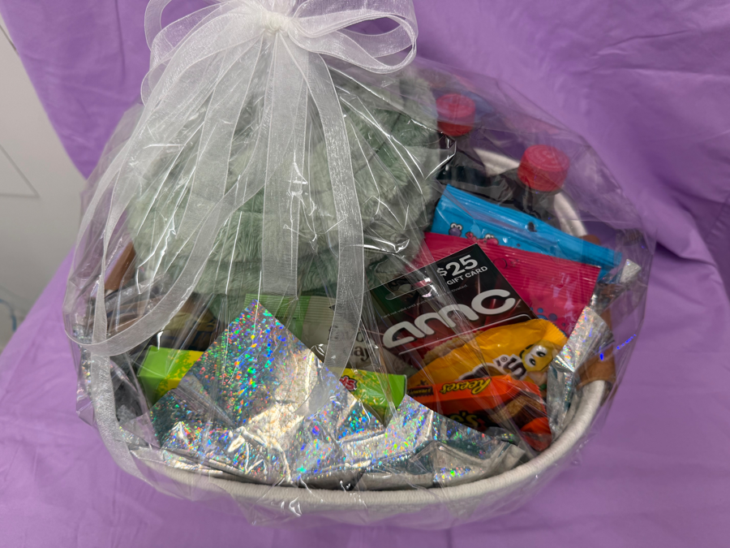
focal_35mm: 24
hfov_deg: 71.6
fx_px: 506
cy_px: 274
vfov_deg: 56.8
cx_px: 365
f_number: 1.78
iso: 125
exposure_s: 1/206
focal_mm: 6.76
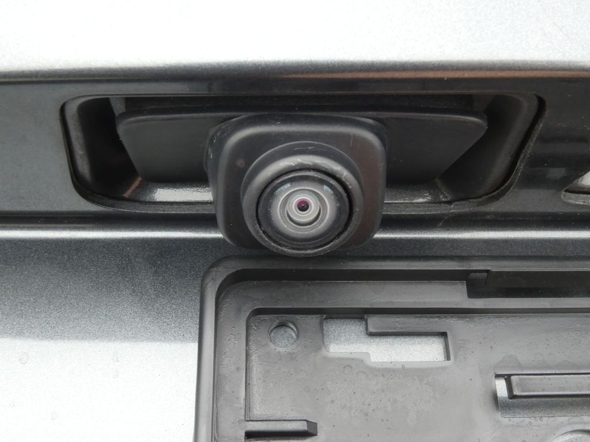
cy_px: 221
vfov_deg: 37.7
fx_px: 648
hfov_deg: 49.0
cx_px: 295
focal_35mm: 38
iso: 320
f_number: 5.6
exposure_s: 1/80
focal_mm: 6.8
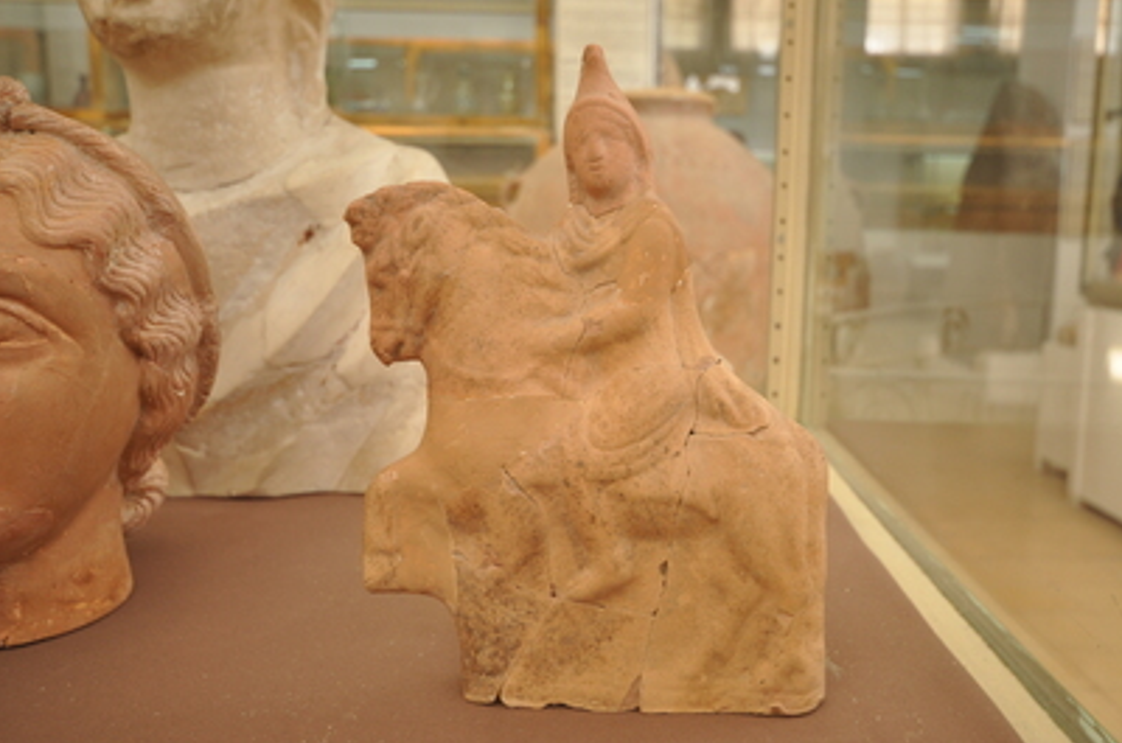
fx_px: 1026
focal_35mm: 33
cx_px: 611
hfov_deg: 57.2
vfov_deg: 39.8
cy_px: 356
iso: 400
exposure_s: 1/20
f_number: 5.6
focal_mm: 20
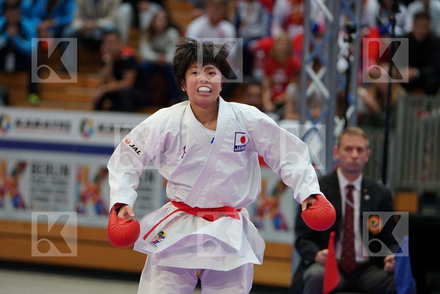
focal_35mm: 234
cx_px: 220
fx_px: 2860
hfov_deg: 8.8
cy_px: 147
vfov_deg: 5.9
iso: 1600
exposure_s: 1/1000
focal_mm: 156
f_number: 2.8
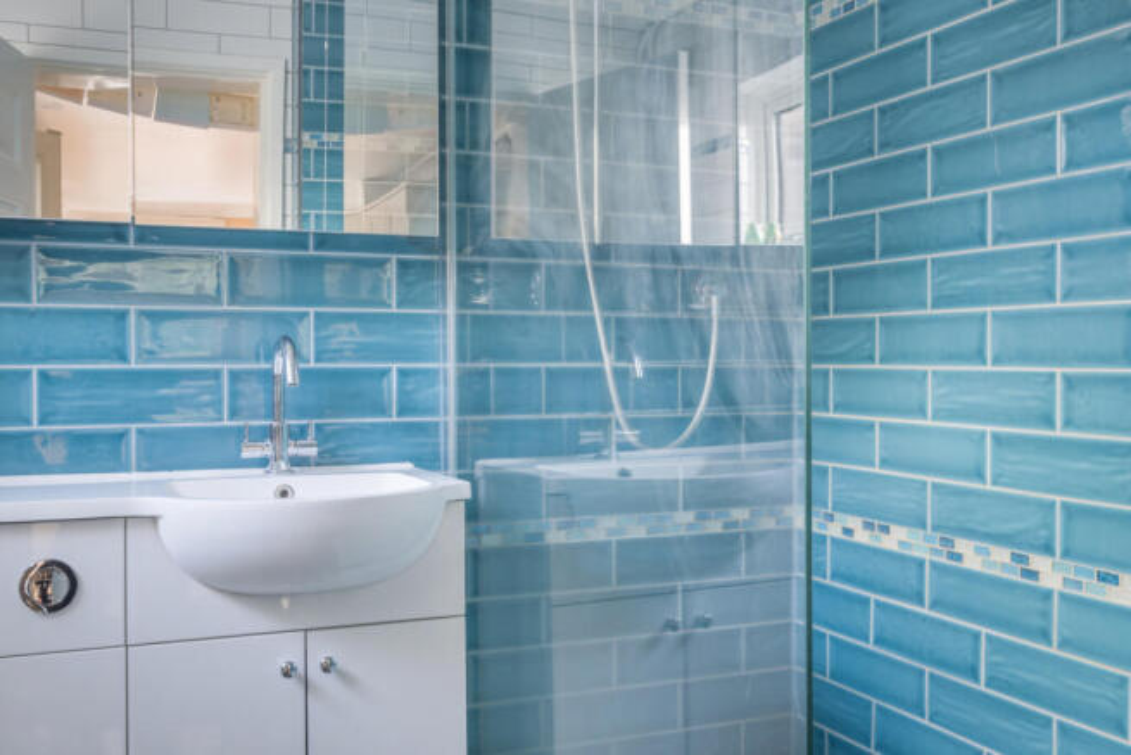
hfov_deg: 53.1
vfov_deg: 36.9
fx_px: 1131
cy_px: 378
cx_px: 566
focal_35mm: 36
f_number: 8
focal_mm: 24
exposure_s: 1/1.67
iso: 100
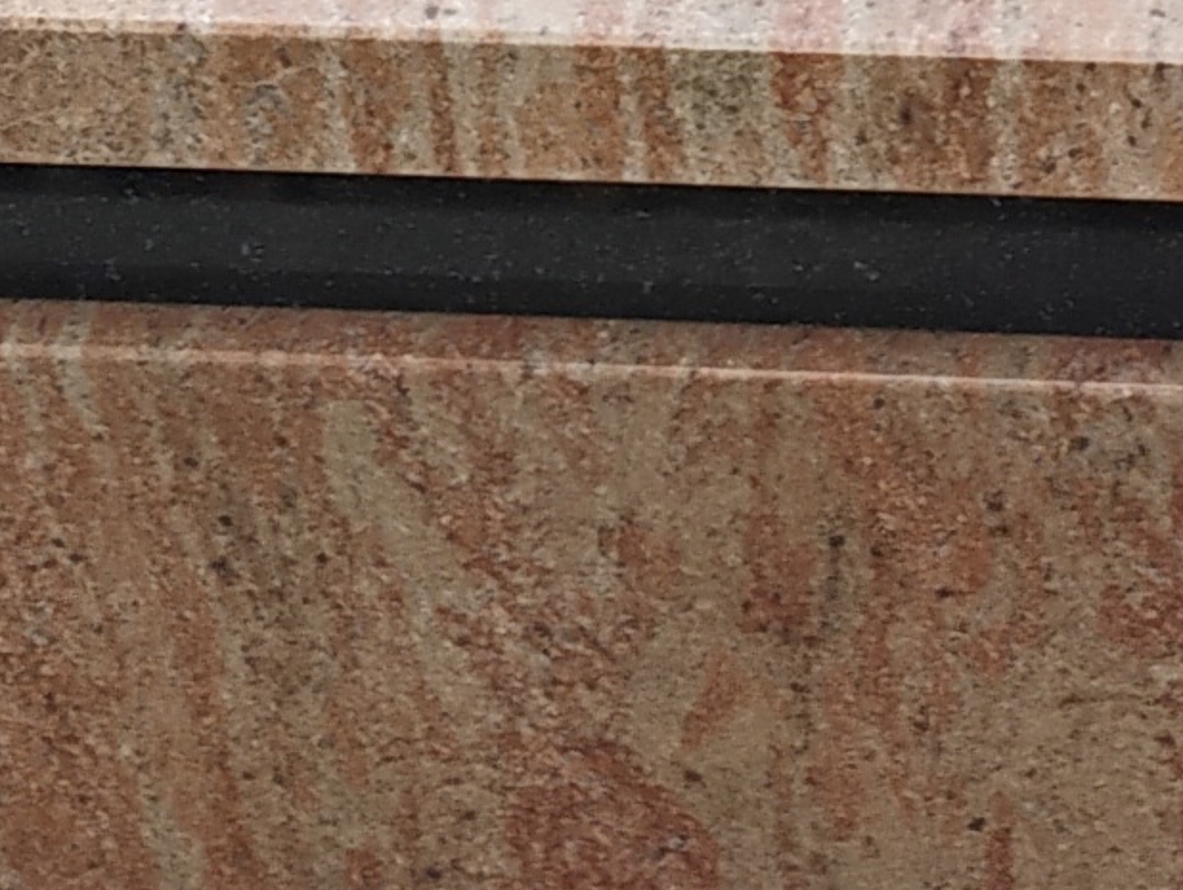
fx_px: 6330
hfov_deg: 10.5
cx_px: 1321
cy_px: -1363
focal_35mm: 185
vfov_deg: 7.4
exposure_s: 1/100
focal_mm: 4.26
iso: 156
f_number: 1.8
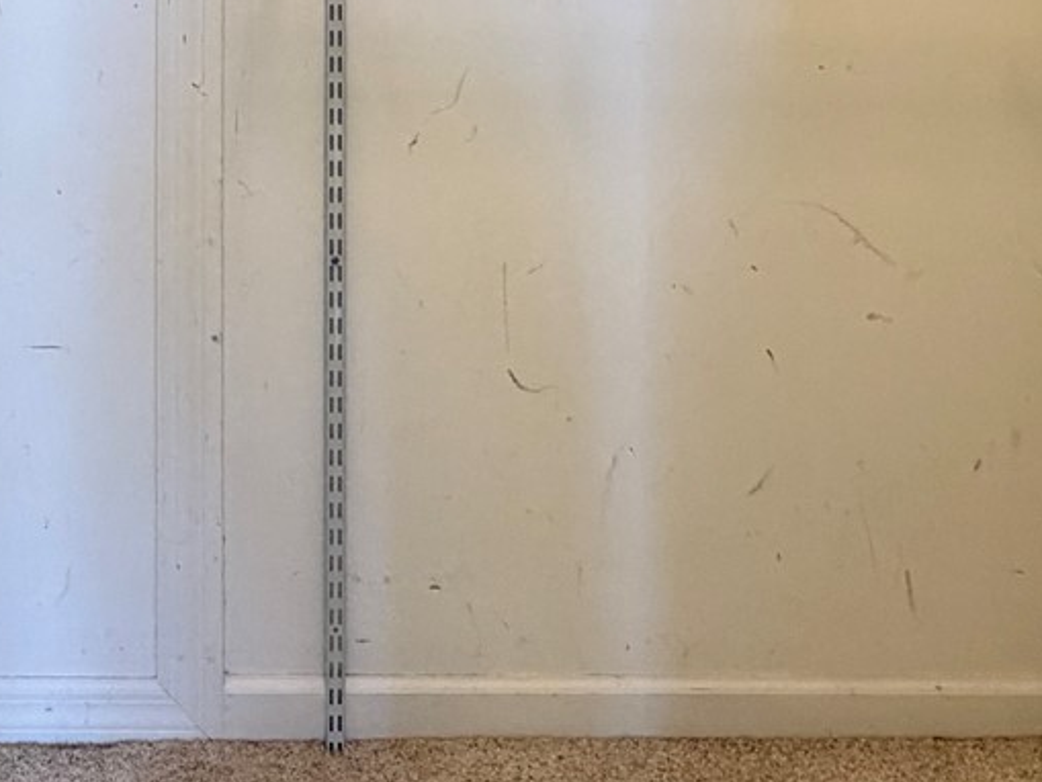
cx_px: 330
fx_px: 1325
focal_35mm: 44
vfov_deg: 27.8
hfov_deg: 42.2
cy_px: -213
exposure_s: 1/60
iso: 200
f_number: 2.2
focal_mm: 2.22
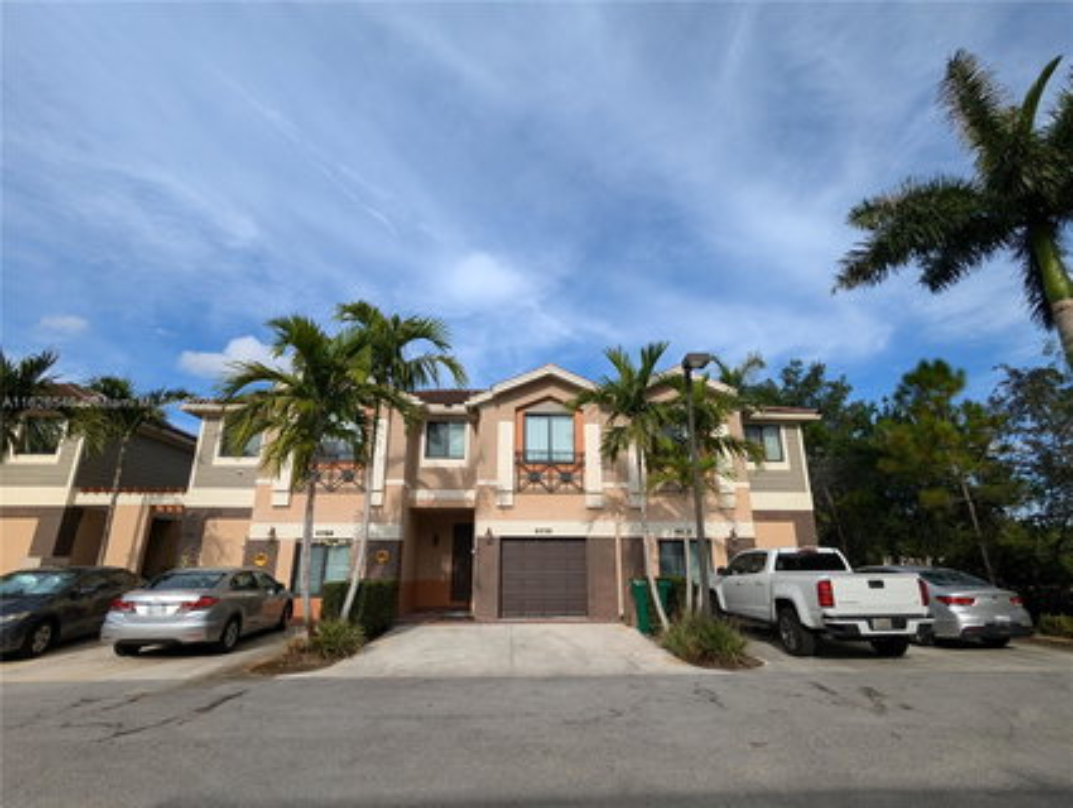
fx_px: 497
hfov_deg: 94.4
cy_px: 404
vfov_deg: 78.2
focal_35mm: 16
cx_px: 536
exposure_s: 1/1661
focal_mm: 2.35
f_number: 2.2
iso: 51
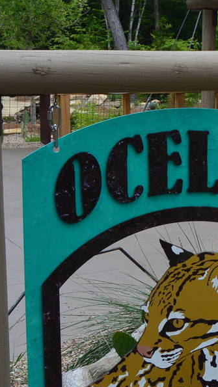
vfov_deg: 27.5
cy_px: 106
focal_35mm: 76
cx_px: 463
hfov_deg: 13.3
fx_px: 780
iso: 400
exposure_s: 1/320
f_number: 10
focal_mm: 18
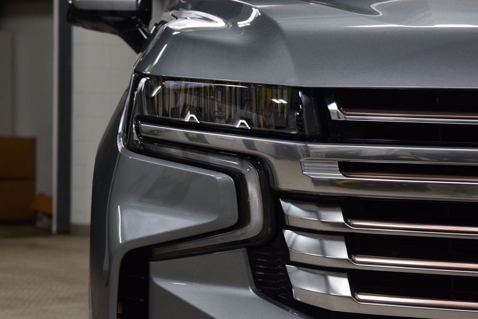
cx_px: 239
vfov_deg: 13.0
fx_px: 1394
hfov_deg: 19.5
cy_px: 160
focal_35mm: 105
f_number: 7.1
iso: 640
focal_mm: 70
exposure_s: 1/30
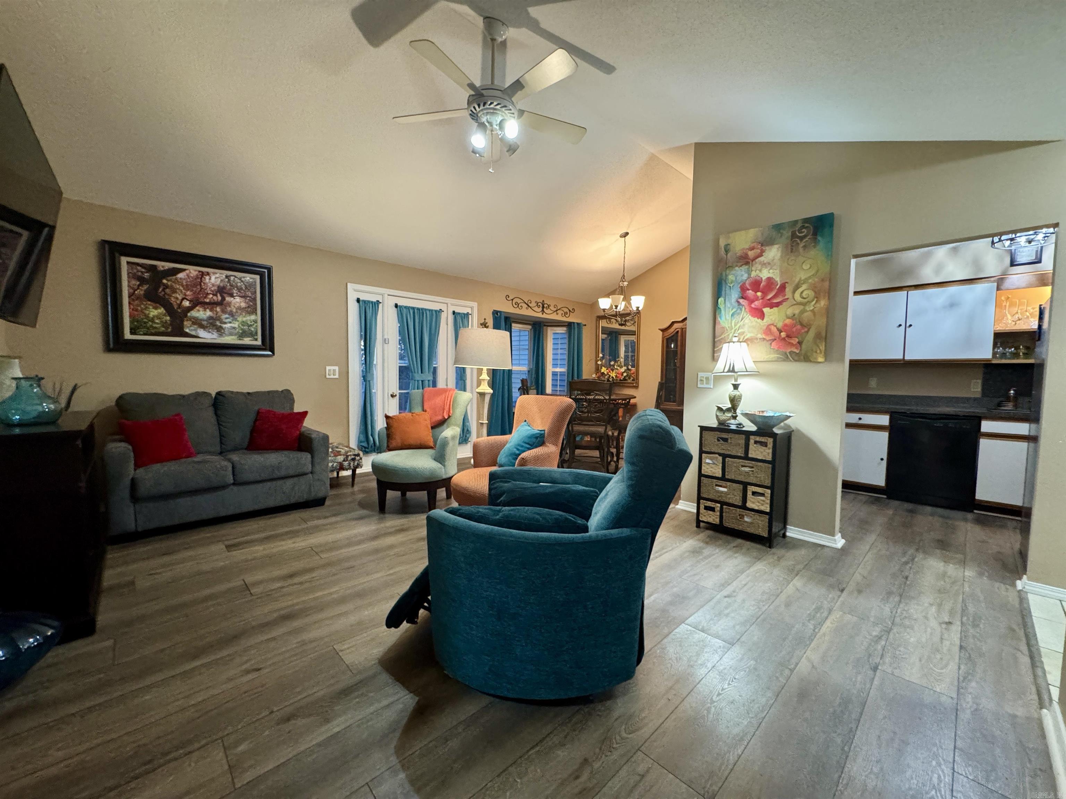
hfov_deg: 102.1
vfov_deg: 85.7
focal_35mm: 14
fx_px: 431
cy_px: 400
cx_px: 533
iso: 640
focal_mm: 2.22
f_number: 2.2
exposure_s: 1/60
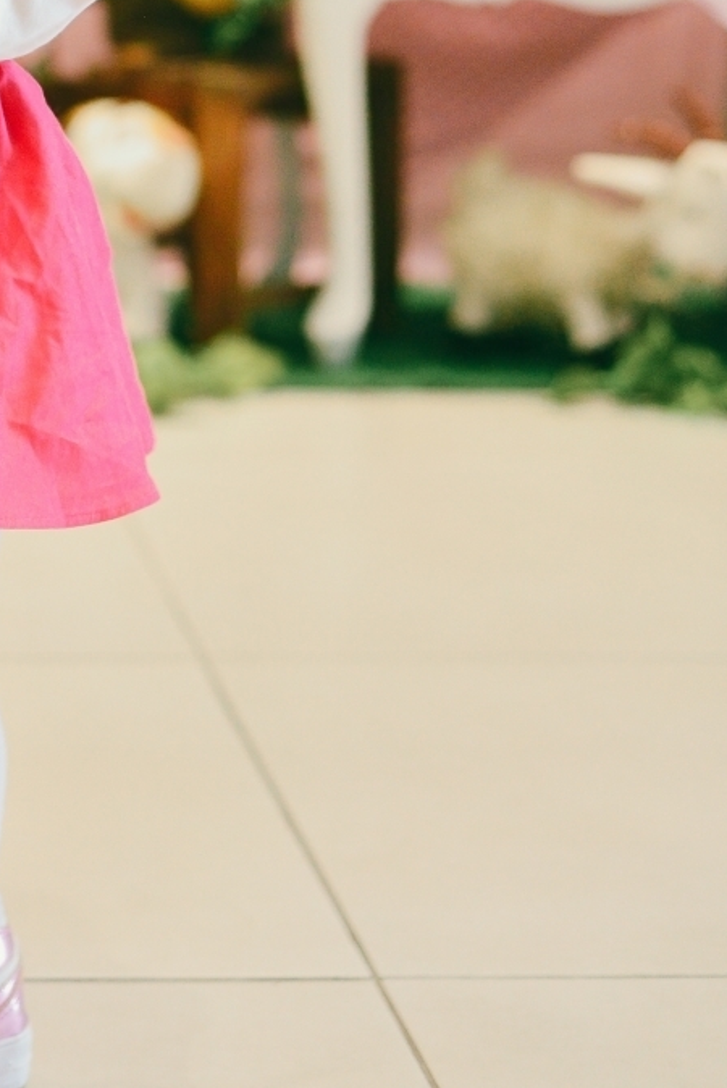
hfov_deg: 11.2
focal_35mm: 120
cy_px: 36
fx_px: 3631
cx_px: -121
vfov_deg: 16.7
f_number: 2.8
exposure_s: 1/500
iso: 2000
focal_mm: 50
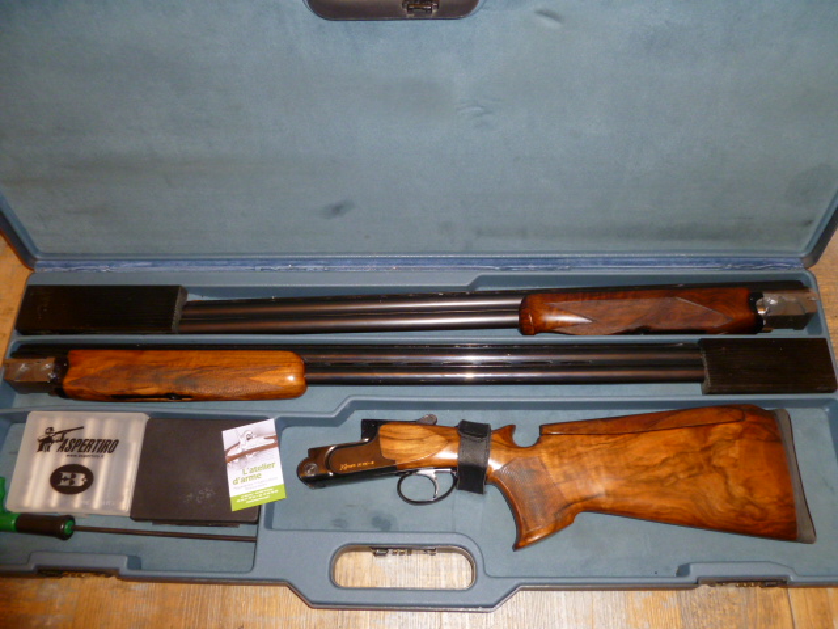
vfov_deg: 49.7
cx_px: 419
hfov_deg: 63.4
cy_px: 314
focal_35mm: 28
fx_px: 678
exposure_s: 1/10
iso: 200
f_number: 3.3
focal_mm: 5
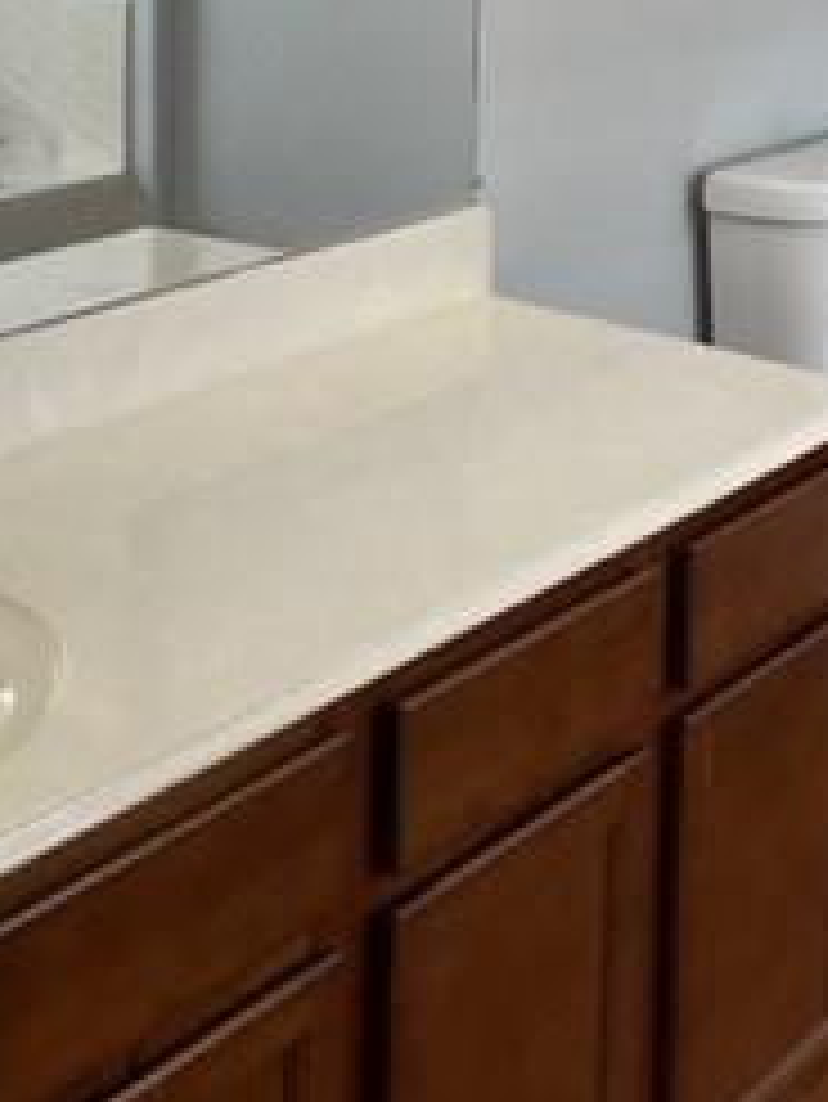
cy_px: -184
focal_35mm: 68
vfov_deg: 25.8
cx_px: 644
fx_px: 2167
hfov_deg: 21.4
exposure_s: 1/120
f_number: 1.6
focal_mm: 4.2
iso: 125
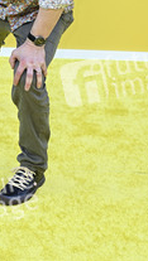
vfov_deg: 20.6
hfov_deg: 11.9
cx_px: 10
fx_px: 702
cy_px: 14
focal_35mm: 101
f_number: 6.3
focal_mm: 50
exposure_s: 1/200
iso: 800
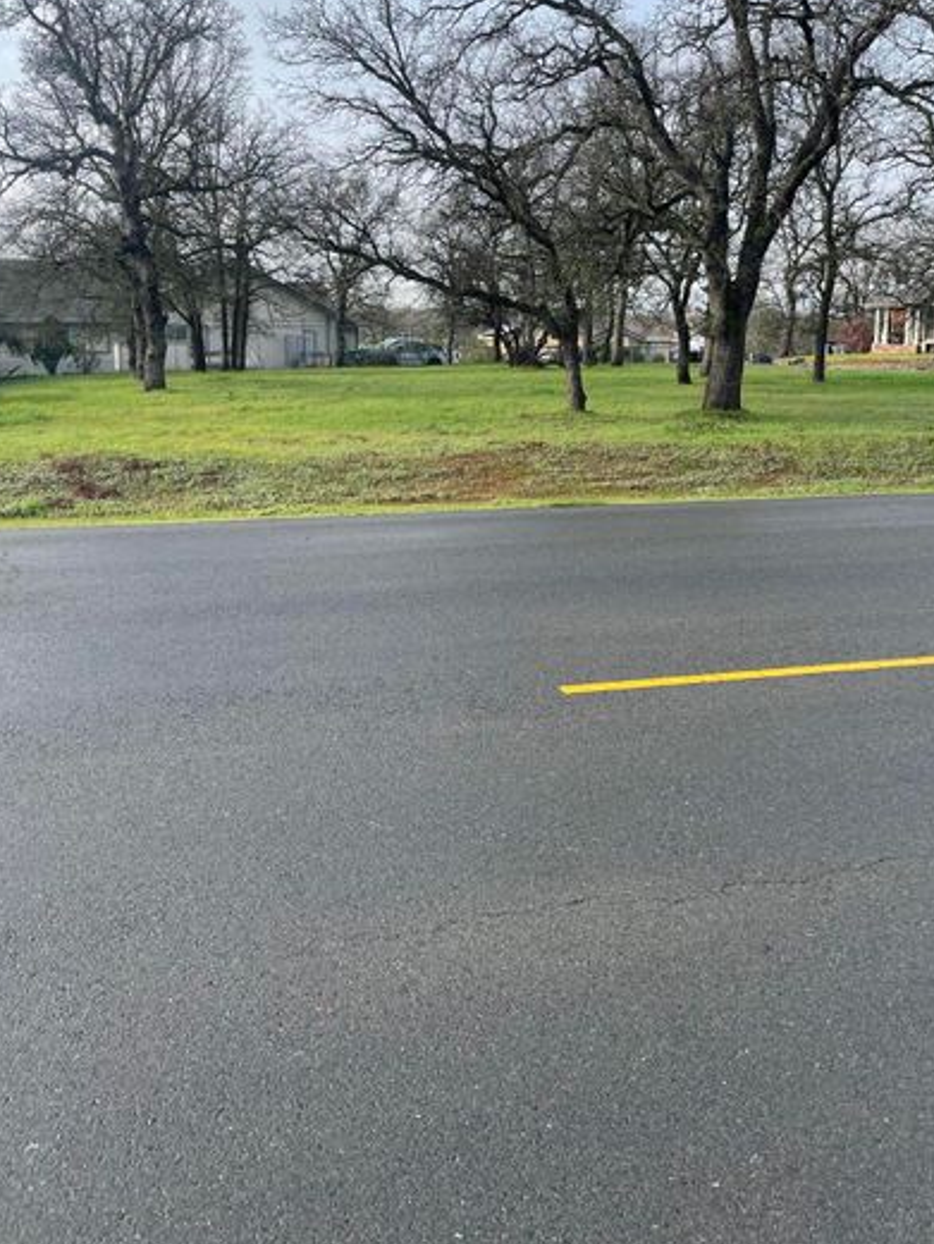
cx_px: 483
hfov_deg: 44.2
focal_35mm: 32
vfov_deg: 56.3
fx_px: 1151
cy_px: 493
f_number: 1.6
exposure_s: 1/1642
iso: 32
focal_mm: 5.1
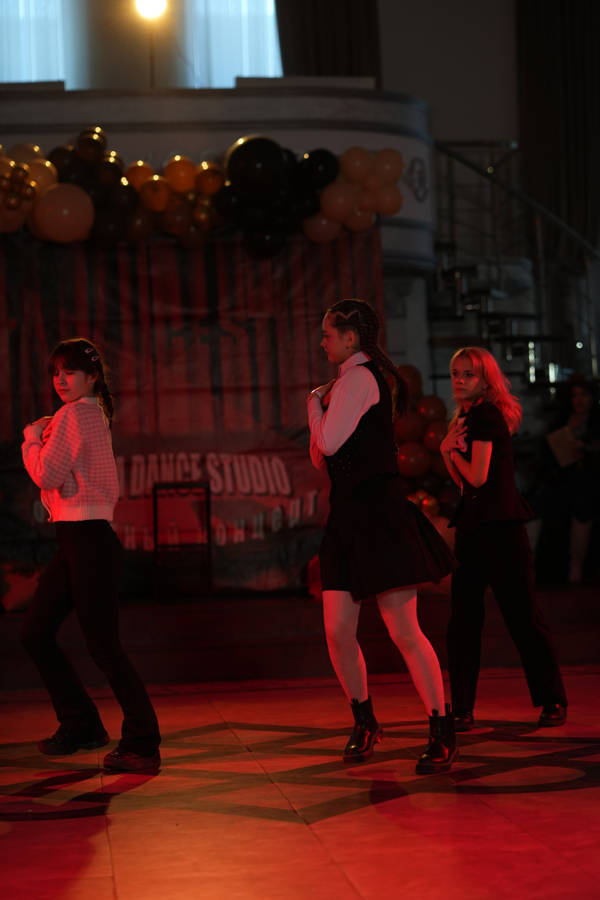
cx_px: 300
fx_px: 2125
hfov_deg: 16.1
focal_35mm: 85
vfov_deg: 23.9
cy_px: 450
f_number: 2.2
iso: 800
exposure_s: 1/400
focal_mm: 85
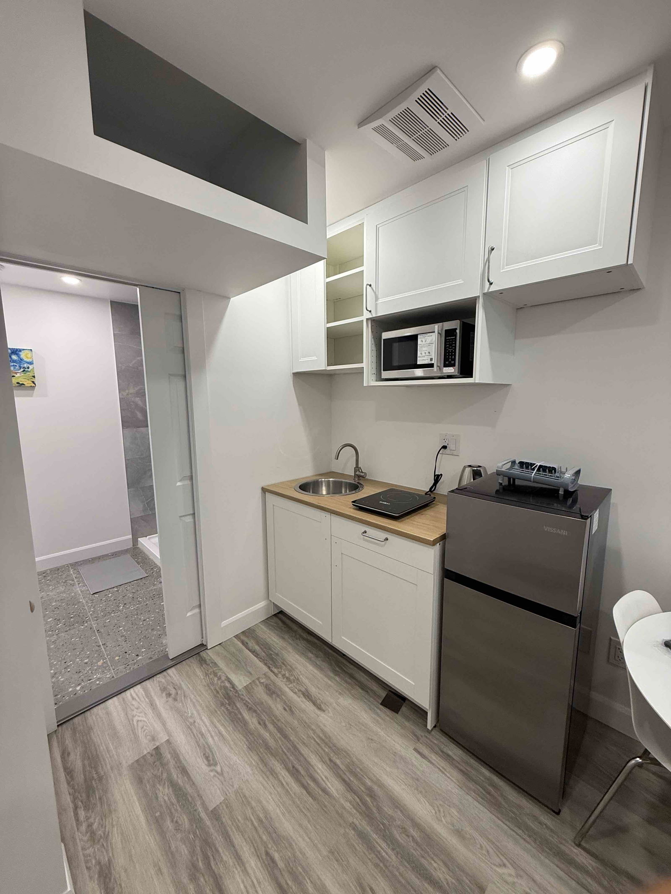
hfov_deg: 85.7
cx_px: 336
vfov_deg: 102.1
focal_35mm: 14
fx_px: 362
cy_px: 447
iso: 160
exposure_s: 1/120
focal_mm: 2.22
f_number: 2.2
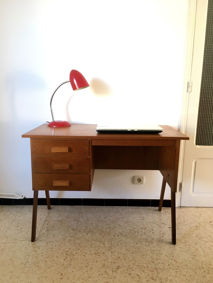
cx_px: 106
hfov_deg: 48.2
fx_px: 238
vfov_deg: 61.7
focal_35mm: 29
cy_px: 142
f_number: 2.2
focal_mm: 4.15
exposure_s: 1/33
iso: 160
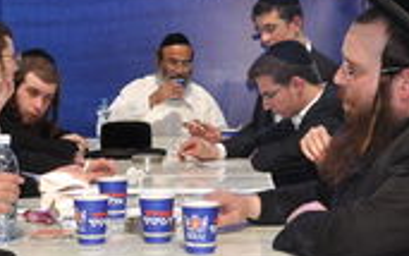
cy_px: 90
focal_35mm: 89
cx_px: 127
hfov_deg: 23.1
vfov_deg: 14.6
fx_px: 994
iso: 200
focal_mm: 25
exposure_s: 1/200
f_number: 7.1
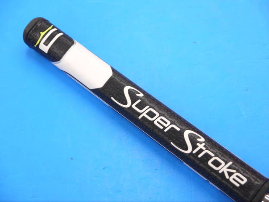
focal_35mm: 84
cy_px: 101
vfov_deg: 17.6
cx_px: 134
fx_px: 653
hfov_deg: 23.3
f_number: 5.6
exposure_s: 1/80
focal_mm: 42
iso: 640
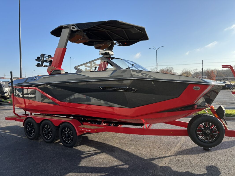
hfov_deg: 67.3
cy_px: 88
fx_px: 176
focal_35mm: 26
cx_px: 118
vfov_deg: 53.1
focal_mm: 5.96
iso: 50
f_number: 1.6
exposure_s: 1/1984
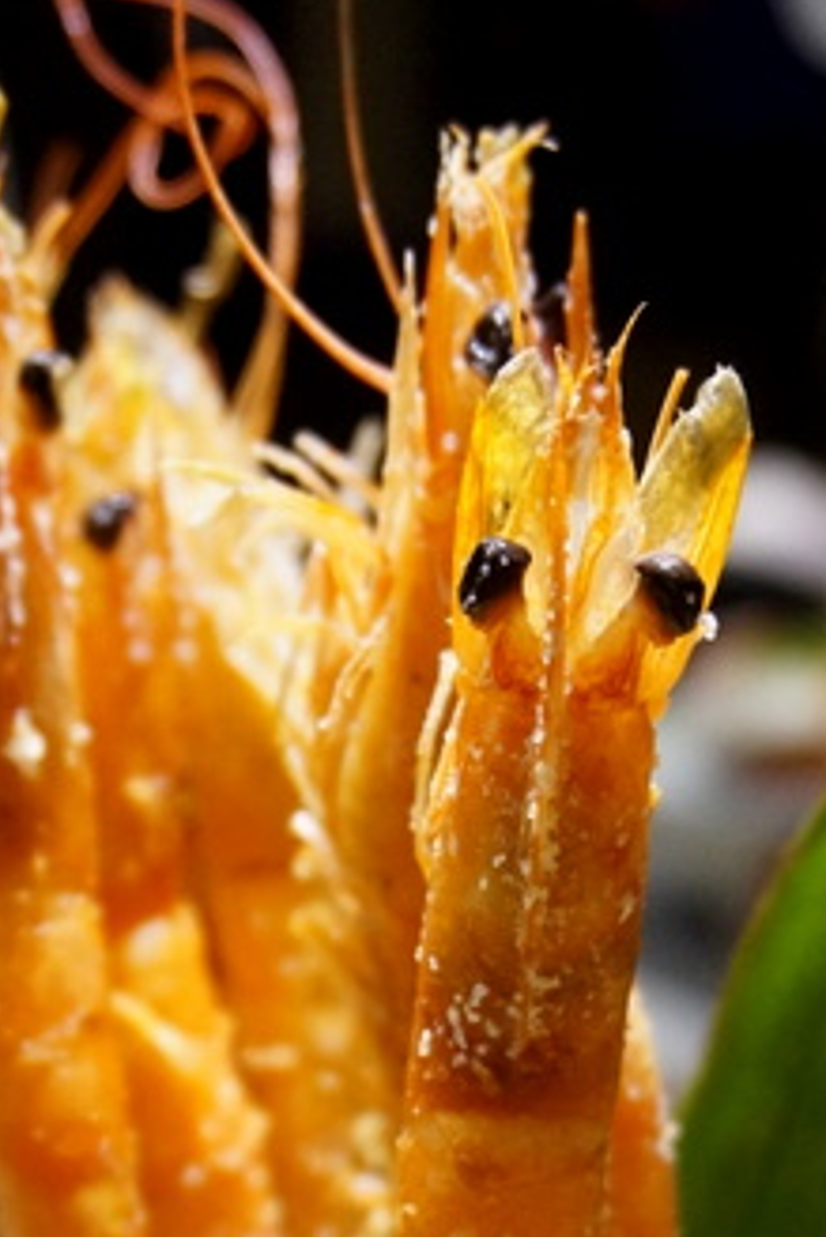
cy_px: 1030
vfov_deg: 27.0
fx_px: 2509
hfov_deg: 18.7
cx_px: 477
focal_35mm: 73
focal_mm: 25
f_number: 4.5
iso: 3200
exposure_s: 1/40
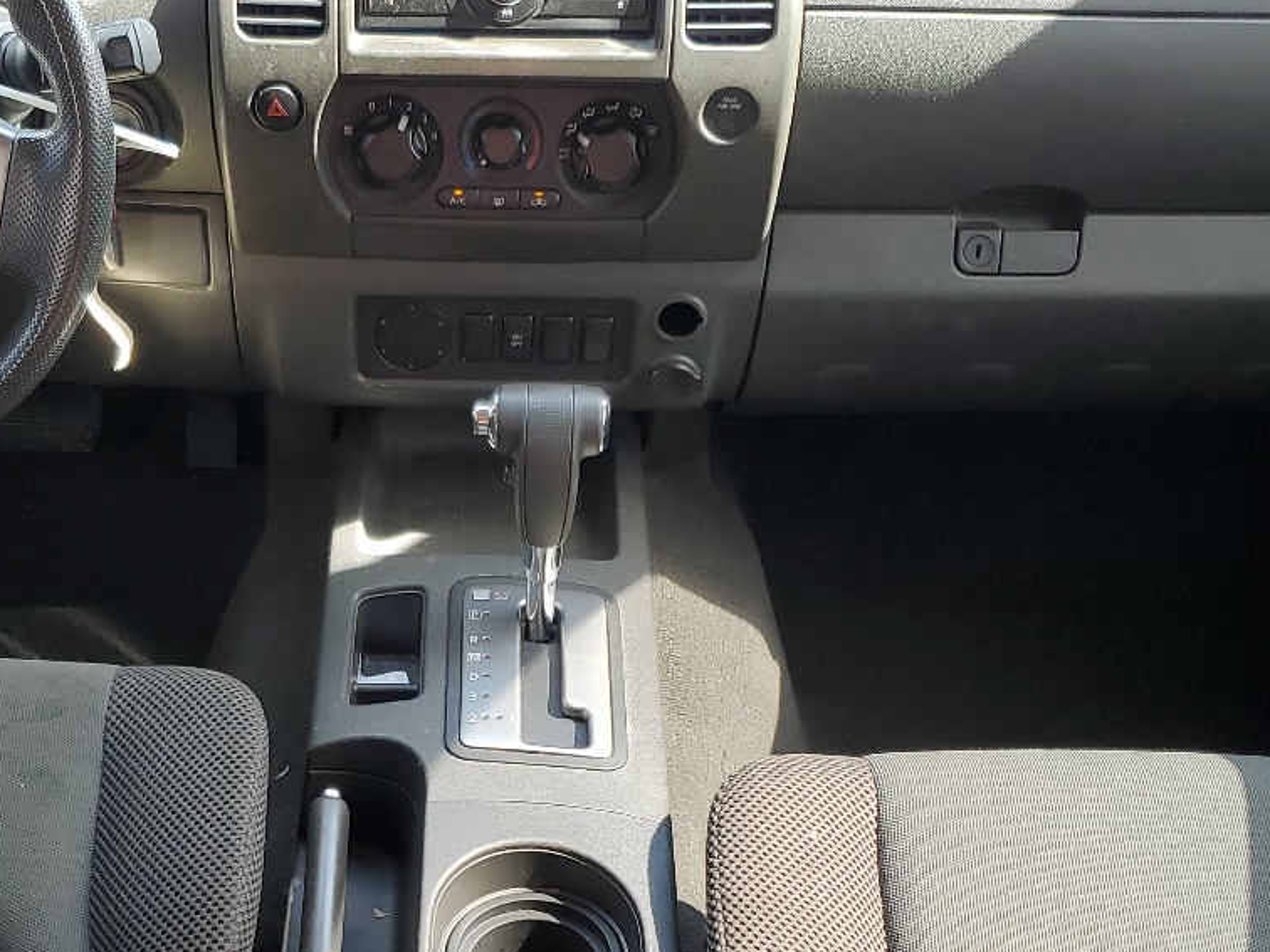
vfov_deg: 26.2
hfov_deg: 34.8
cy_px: 707
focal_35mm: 55
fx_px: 2018
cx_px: 479
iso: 50
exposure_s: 1/125
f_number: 1.5
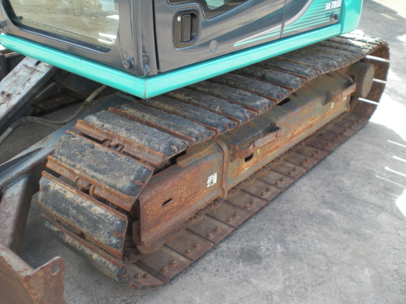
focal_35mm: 38
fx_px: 446
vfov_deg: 37.7
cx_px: 203
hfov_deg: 49.0
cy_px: 152
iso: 64
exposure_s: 1/125
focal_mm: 6.3
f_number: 3.1
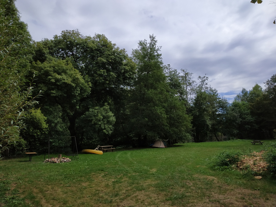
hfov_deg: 71.6
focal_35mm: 24
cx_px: 138
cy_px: 104
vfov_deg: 56.8
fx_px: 191
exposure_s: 1/6749
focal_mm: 3.94
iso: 250
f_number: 1.9
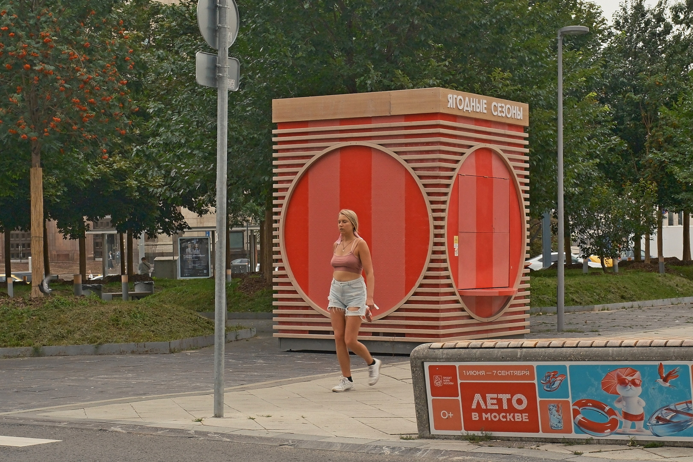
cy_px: 231
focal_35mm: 41
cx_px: 346
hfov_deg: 47.4
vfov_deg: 32.6
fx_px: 789
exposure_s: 1/160
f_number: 8
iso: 1250
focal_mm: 27
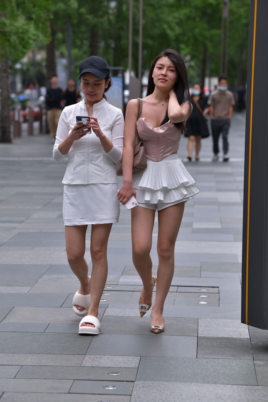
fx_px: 1340
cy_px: 201
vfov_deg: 17.1
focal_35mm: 120
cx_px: 134
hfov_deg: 11.4
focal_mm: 120
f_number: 4.5
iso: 220
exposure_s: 1/640
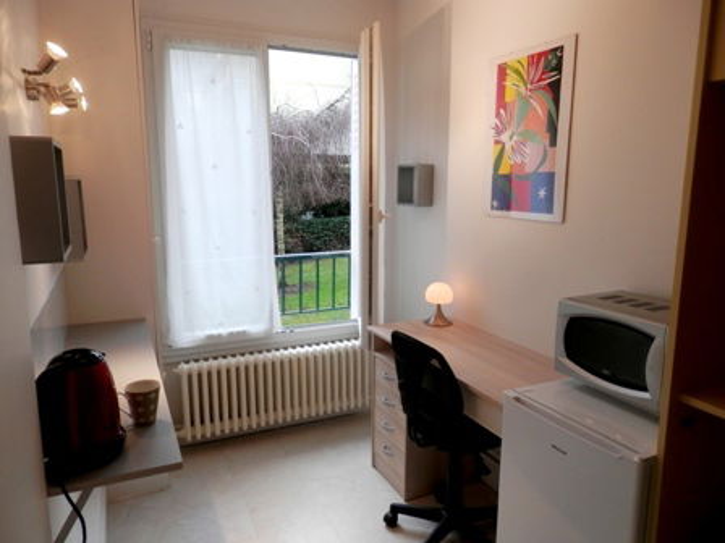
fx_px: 524
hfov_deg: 69.4
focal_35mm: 25
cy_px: 272
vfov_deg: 54.9
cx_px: 362
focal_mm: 4.5
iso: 80
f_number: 3
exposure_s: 1/30
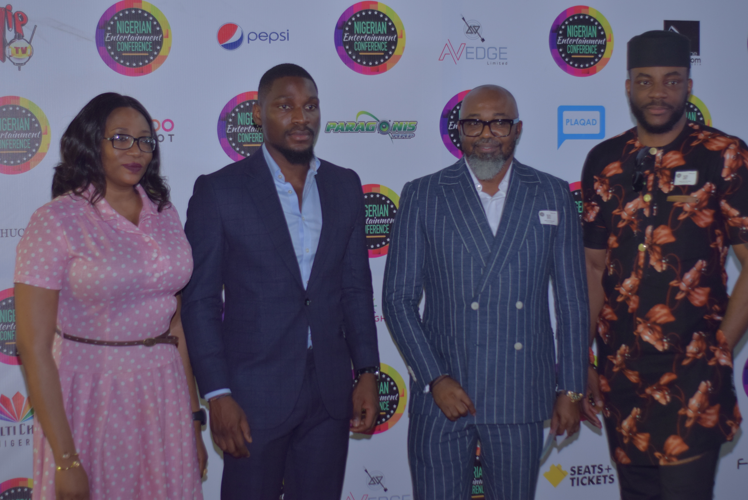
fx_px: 1559
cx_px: 374
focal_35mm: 75
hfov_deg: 27.0
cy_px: 250
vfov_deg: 18.2
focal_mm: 50
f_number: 2.2
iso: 320
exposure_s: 1/125
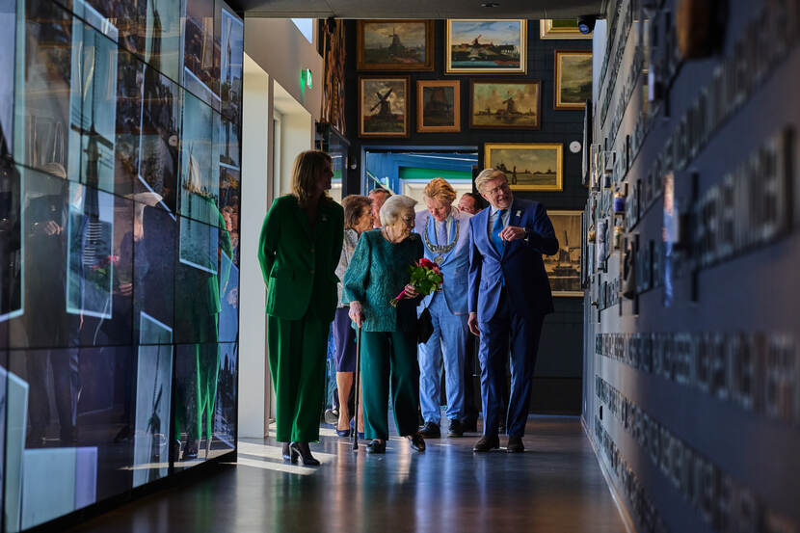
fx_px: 2044
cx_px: 400
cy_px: 266
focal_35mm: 92
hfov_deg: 22.1
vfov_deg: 14.9
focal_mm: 92
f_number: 4
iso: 1000
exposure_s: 1/200
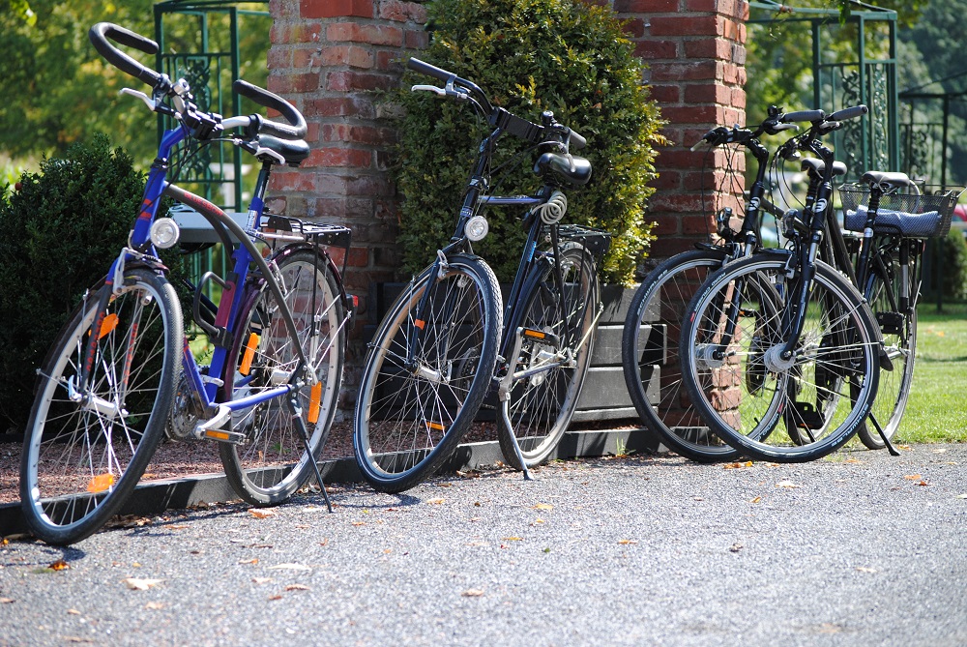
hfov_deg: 13.9
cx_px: 484
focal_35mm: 147
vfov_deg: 9.4
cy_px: 324
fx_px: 3953
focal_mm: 98
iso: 200
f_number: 4.5
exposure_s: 1/320
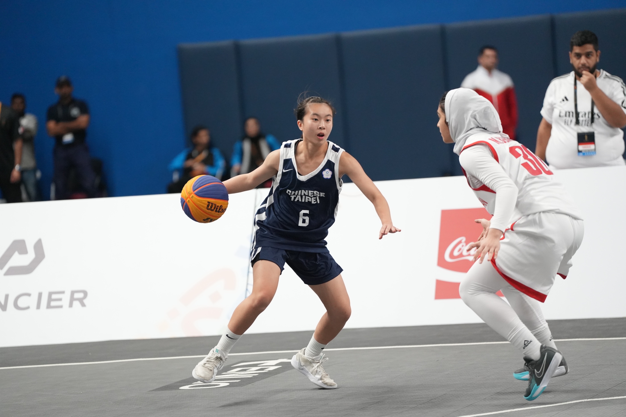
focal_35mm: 197
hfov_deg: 10.4
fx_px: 3426
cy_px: 208
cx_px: 313
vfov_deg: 7.0
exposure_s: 1/1000
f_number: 2.8
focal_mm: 197
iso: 4000
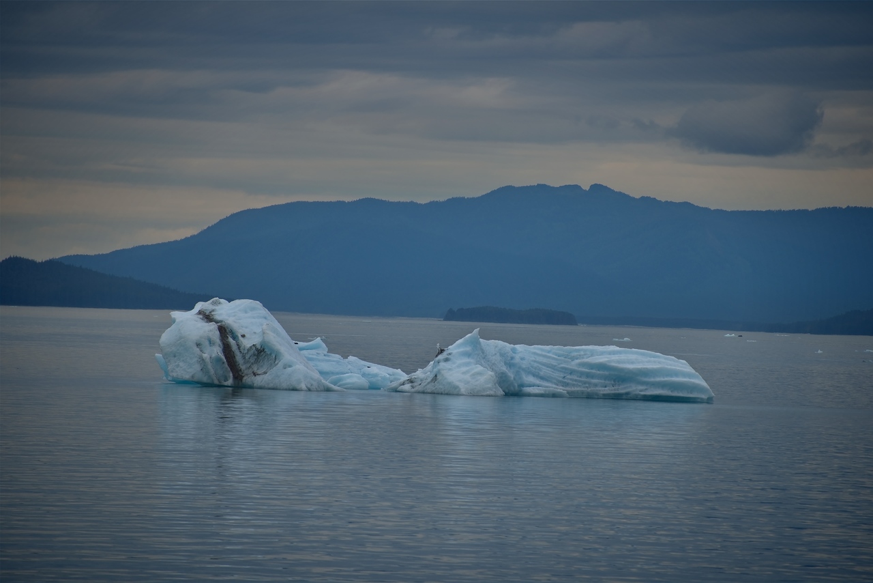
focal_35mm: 300
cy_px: 292
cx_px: 436
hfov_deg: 6.9
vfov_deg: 4.6
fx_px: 7276
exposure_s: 1/640
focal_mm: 300
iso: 125
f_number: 5.6
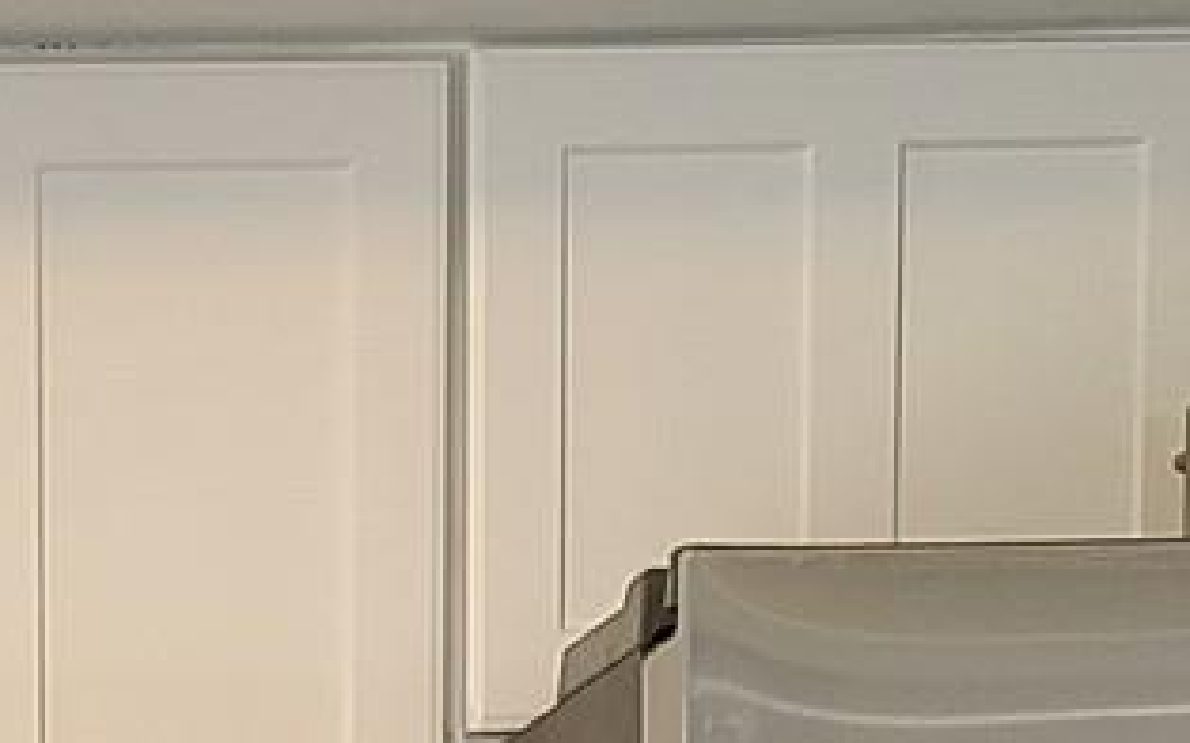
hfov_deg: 11.4
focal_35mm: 180
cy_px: 2479
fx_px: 5836
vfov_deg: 6.4
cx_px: -318
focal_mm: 5.4
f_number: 1.8
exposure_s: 1/60
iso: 64
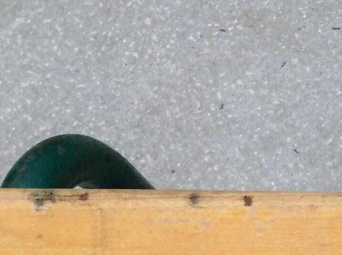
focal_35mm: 116
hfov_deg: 15.0
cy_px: 416
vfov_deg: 12.0
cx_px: 600
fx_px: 1144
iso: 32
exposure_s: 1/367
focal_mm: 3.3
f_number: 2.4
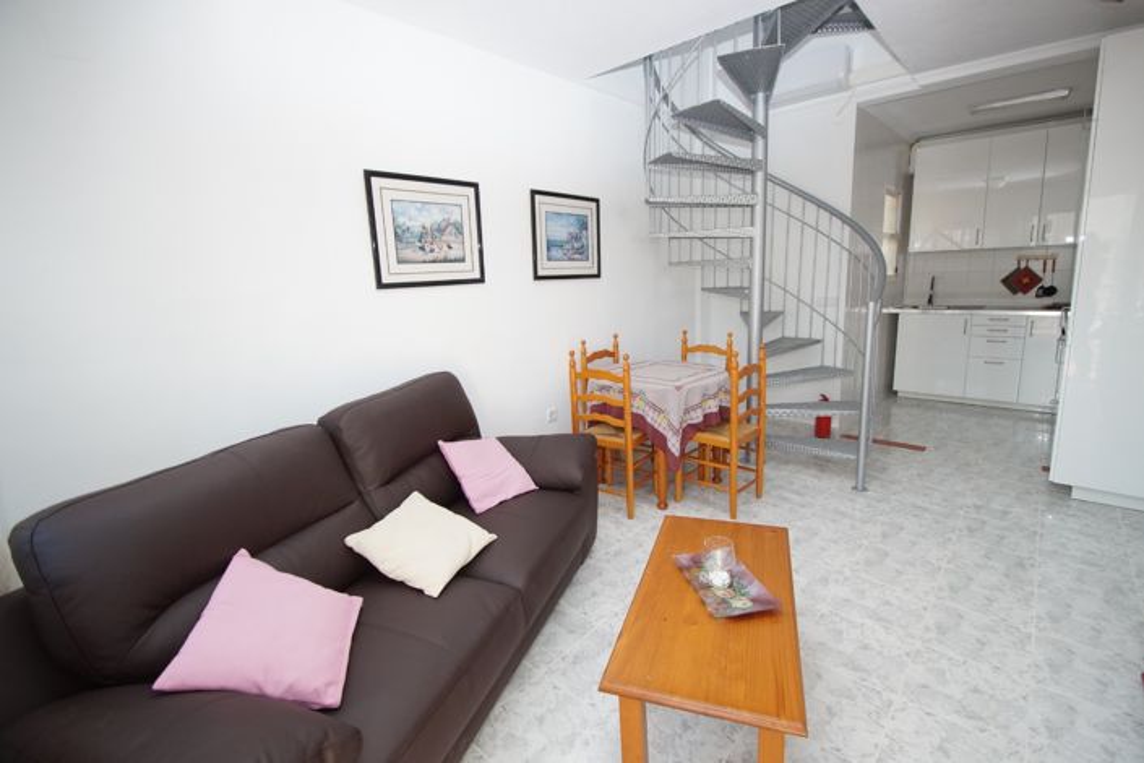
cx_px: 572
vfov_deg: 77.3
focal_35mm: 15
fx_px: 477
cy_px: 382
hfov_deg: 100.4
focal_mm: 10
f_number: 4
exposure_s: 1/160
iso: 500
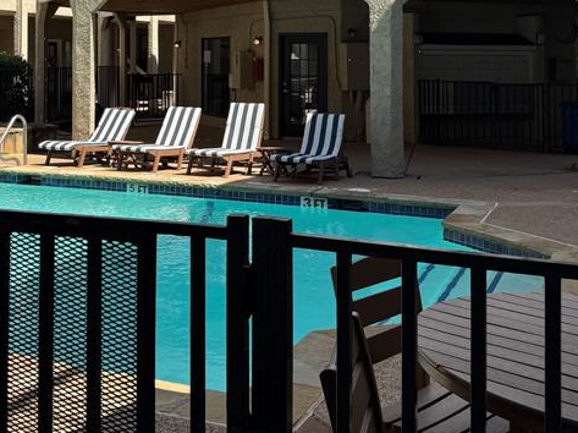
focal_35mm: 52
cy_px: 38
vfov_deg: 27.0
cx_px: 200
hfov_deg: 36.5
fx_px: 868
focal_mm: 6.76
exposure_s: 1/2907
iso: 80
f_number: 1.78
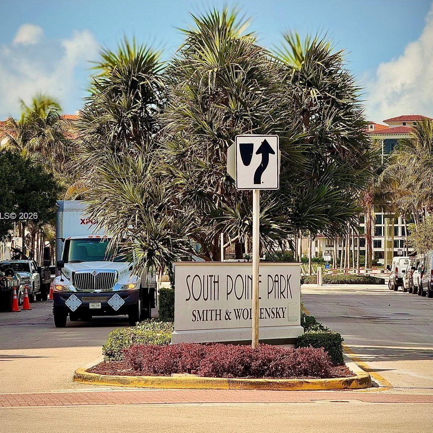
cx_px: 215
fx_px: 2010
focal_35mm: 142
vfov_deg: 12.3
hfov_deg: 12.3
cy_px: 217
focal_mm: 15.66
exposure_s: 1/1004
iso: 50
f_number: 2.8
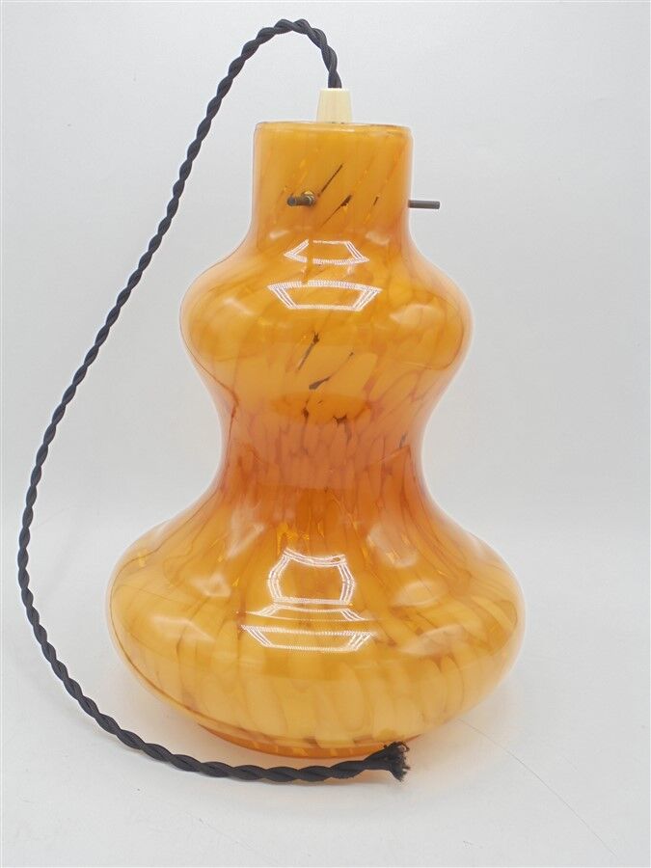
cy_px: 434
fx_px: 953
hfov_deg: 37.7
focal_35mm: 38
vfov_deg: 49.0
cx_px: 326
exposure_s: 1/40
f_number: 4.2
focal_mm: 6.9
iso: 100
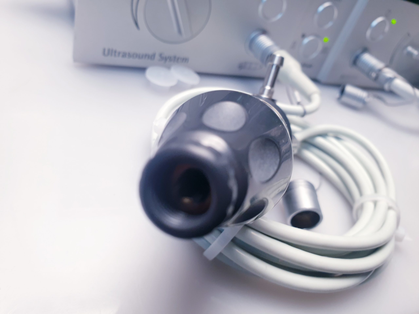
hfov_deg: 67.3
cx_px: 210
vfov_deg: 53.1
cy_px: 157
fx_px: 315
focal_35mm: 26
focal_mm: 4.3
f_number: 2.4
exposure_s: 1/50
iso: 100
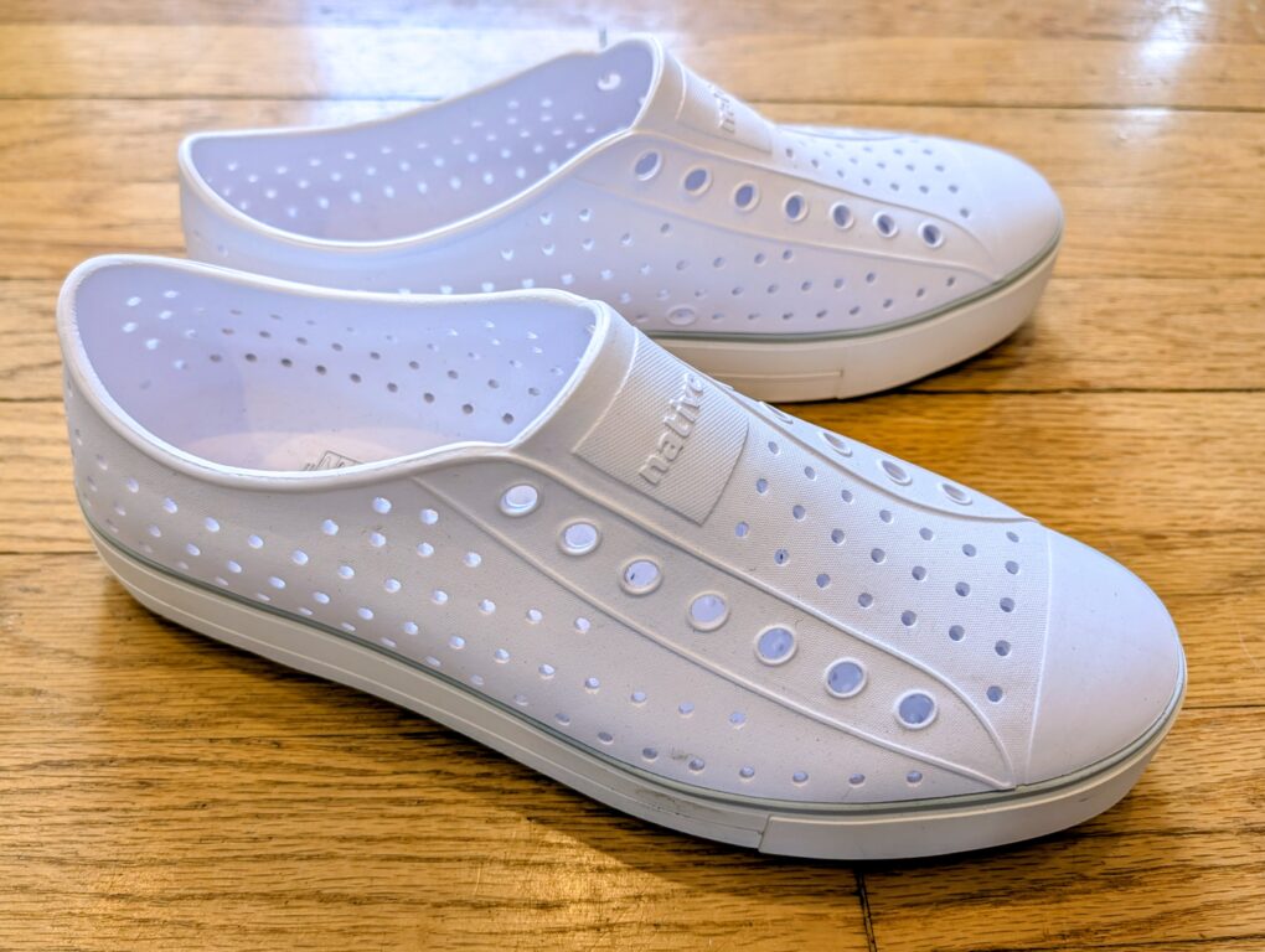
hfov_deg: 71.5
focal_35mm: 24
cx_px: 632
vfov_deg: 56.9
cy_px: 476
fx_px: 878
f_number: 1.68
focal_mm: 6.9
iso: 215
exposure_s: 1/120
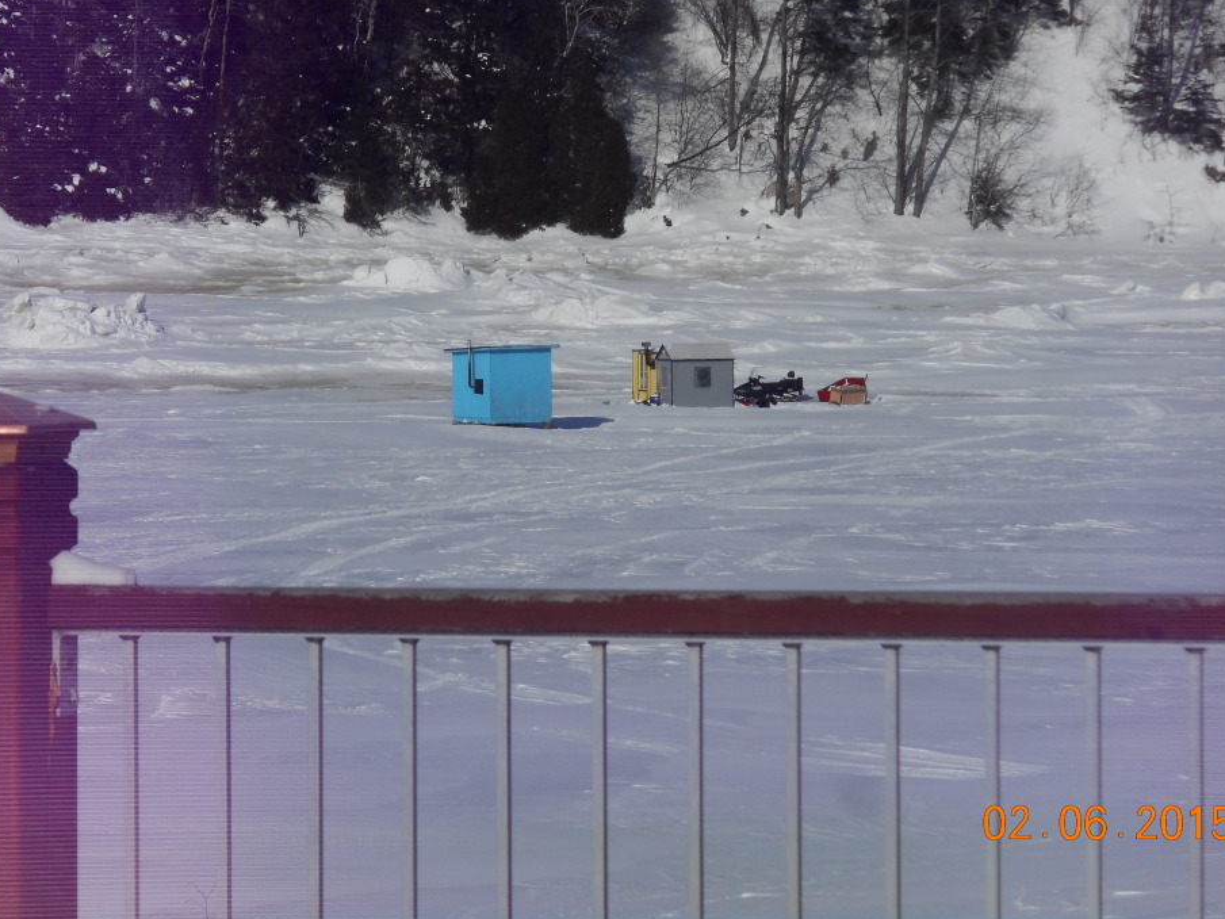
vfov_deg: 7.5
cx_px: 612
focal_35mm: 198
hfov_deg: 10.0
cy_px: 403
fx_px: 7008
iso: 80
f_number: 6.4
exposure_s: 1/1250
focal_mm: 31.4
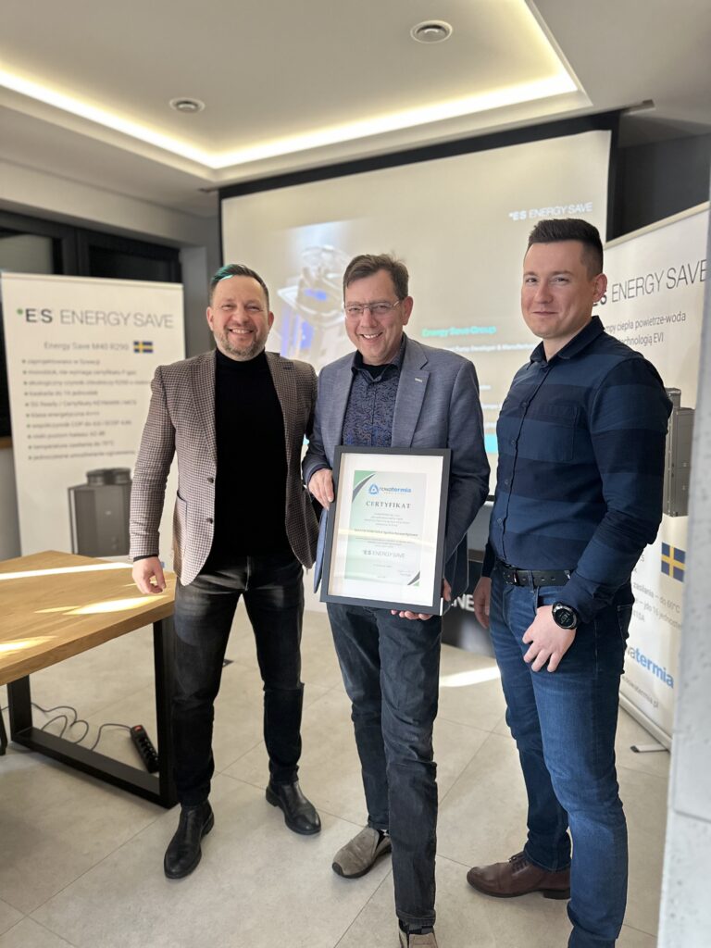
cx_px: 356
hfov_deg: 56.8
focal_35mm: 24
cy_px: 474
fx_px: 657
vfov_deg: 71.6
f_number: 1.78
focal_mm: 6.86
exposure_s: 1/50
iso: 320
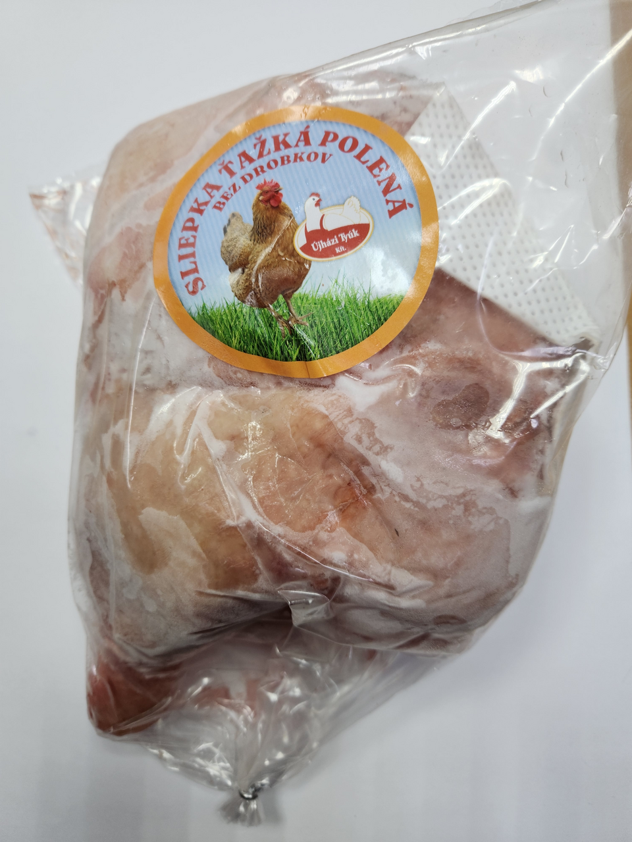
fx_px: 560
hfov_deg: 58.9
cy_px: 421
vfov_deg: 73.9
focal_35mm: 23
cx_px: 316
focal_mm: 5.4
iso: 80
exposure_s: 1/100
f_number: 1.8
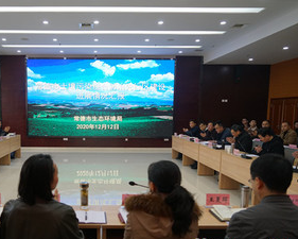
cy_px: 140
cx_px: 95
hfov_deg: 54.3
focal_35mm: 32
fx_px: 282
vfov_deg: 45.6
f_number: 4
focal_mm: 24
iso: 1250
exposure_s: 1/160
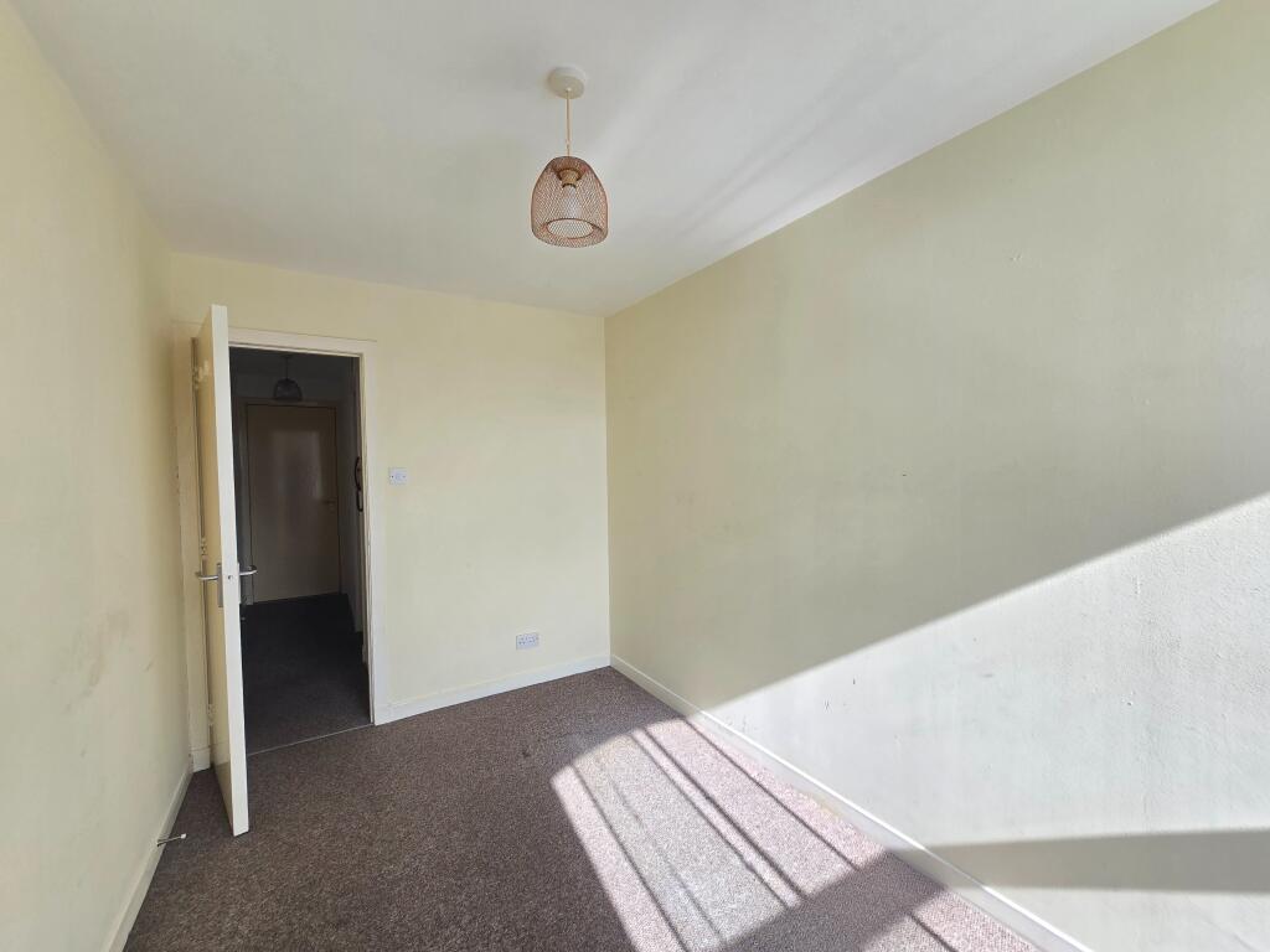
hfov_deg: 106.2
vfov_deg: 89.9
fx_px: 477
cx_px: 635
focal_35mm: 13
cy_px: 476
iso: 80
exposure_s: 1/359
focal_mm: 2.2
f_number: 2.2
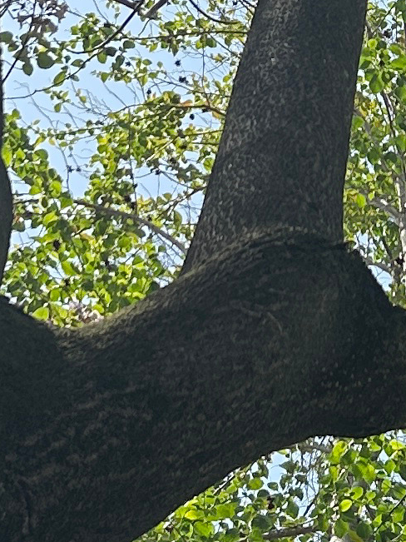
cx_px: 372
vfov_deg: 12.0
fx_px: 2519
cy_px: -112
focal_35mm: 161
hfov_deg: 9.2
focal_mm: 5.7
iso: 50
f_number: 1.5
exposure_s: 1/3571
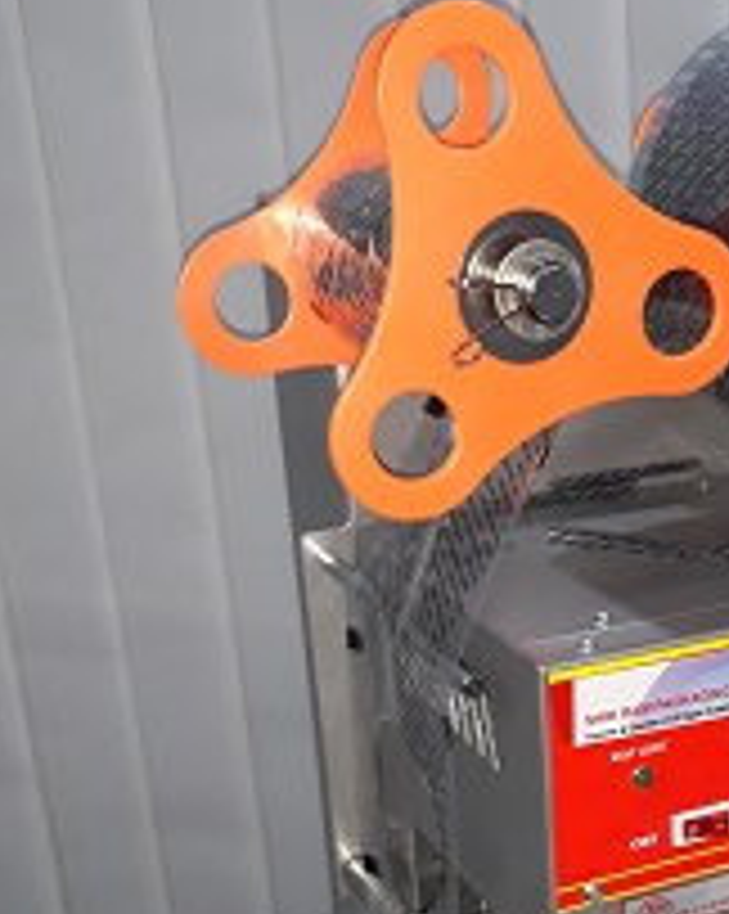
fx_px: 1405
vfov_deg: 35.0
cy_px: 720
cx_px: 634
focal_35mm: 52
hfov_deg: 28.2
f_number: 1.7
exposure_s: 1/50
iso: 125
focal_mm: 3.71
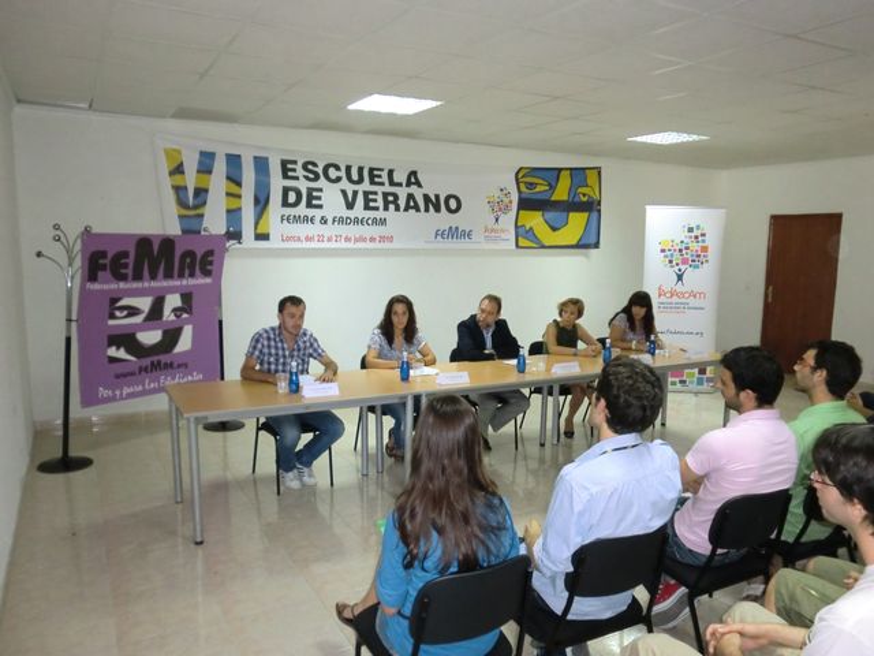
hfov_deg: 67.3
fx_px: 656
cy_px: 328
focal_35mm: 26
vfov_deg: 53.1
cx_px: 437
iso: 400
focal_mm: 4.65
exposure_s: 1/60
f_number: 2.6
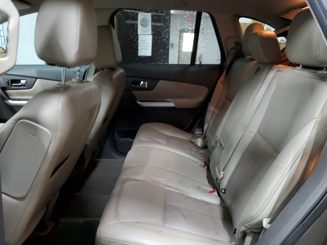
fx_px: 274
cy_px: 133
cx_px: 155
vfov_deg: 48.2
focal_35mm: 29
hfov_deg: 61.6
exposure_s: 1/17
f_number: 1.5
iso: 320
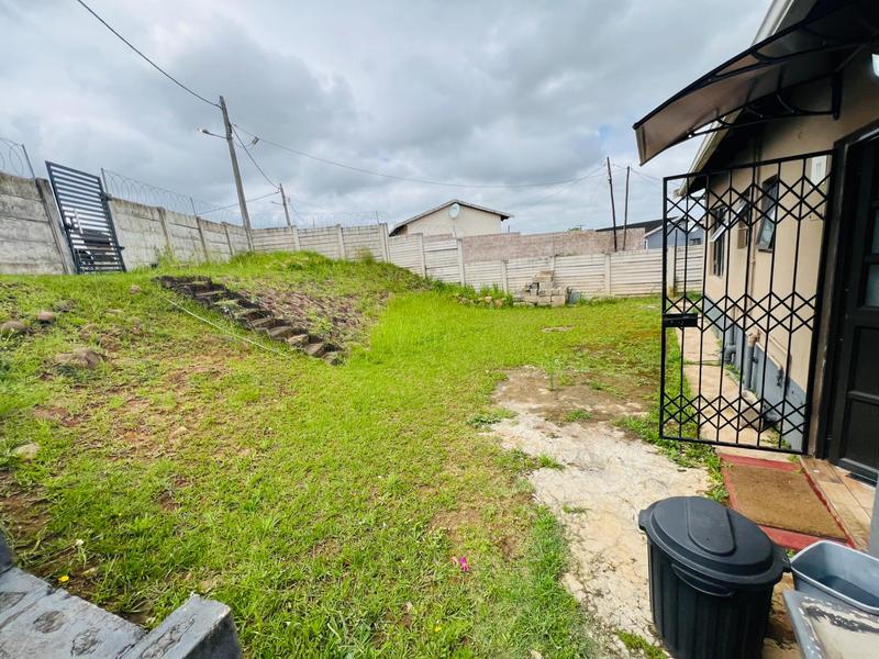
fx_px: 330
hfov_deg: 106.2
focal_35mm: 13
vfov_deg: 89.9
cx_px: 440
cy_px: 330
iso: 32
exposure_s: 1/1248
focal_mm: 1.57
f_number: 1.8
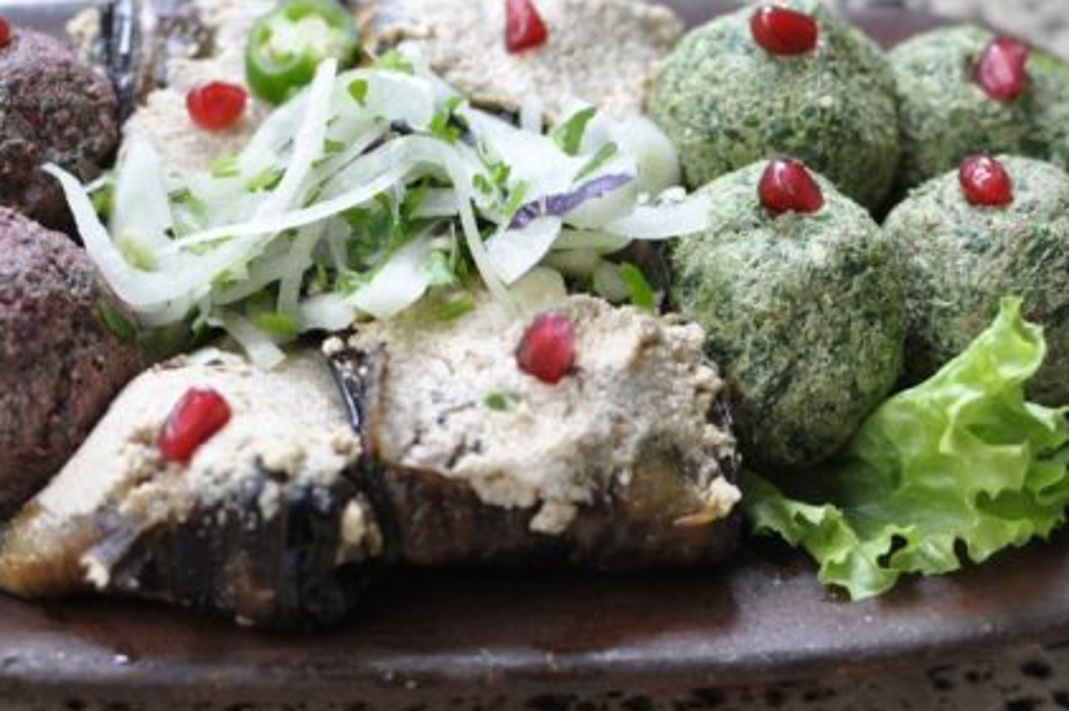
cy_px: 253
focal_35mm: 80
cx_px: 472
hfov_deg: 25.4
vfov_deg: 17.1
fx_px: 2367
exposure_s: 1/60
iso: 500
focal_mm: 35
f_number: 4
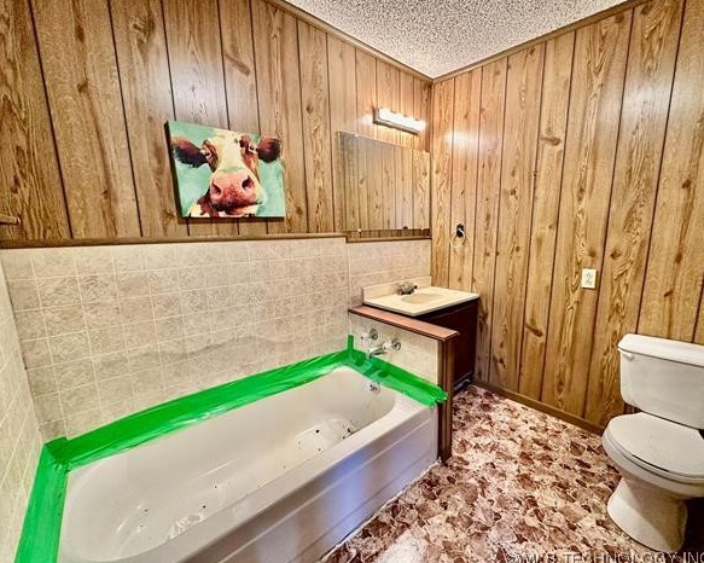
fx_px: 312
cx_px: 372
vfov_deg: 84.0
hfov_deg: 96.7
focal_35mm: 15
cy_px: 285
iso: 400
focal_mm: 2.22
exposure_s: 1/60
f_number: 2.2
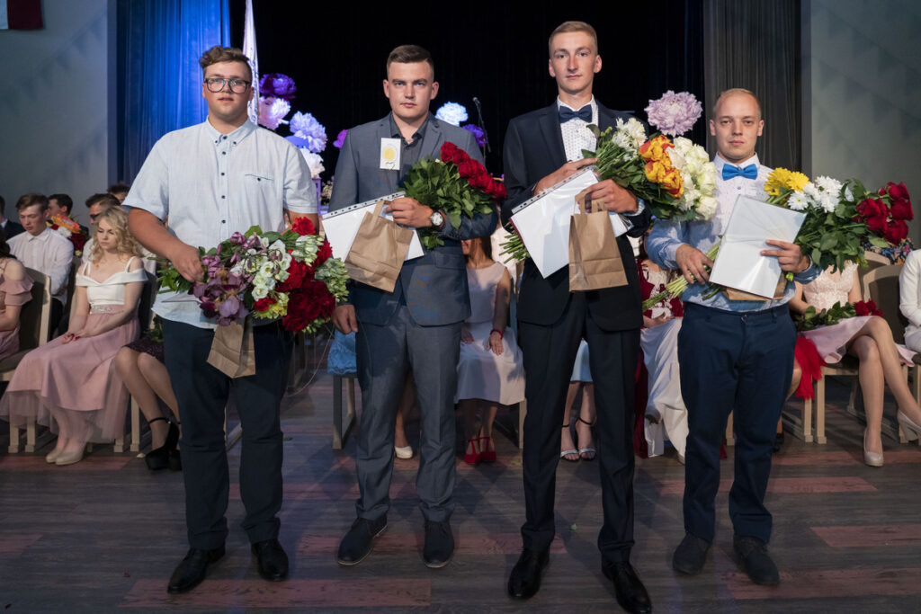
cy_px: 307
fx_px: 614
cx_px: 460
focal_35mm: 24
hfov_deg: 73.7
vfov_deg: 53.1
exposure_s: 1/200
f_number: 4
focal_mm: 24
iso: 2500
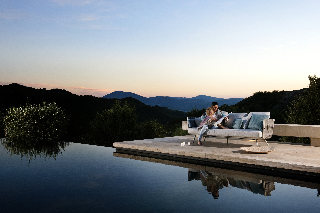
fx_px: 356
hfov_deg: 48.5
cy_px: 106
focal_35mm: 40
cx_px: 160
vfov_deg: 33.4
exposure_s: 1/60
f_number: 6.7
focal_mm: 40
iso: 800
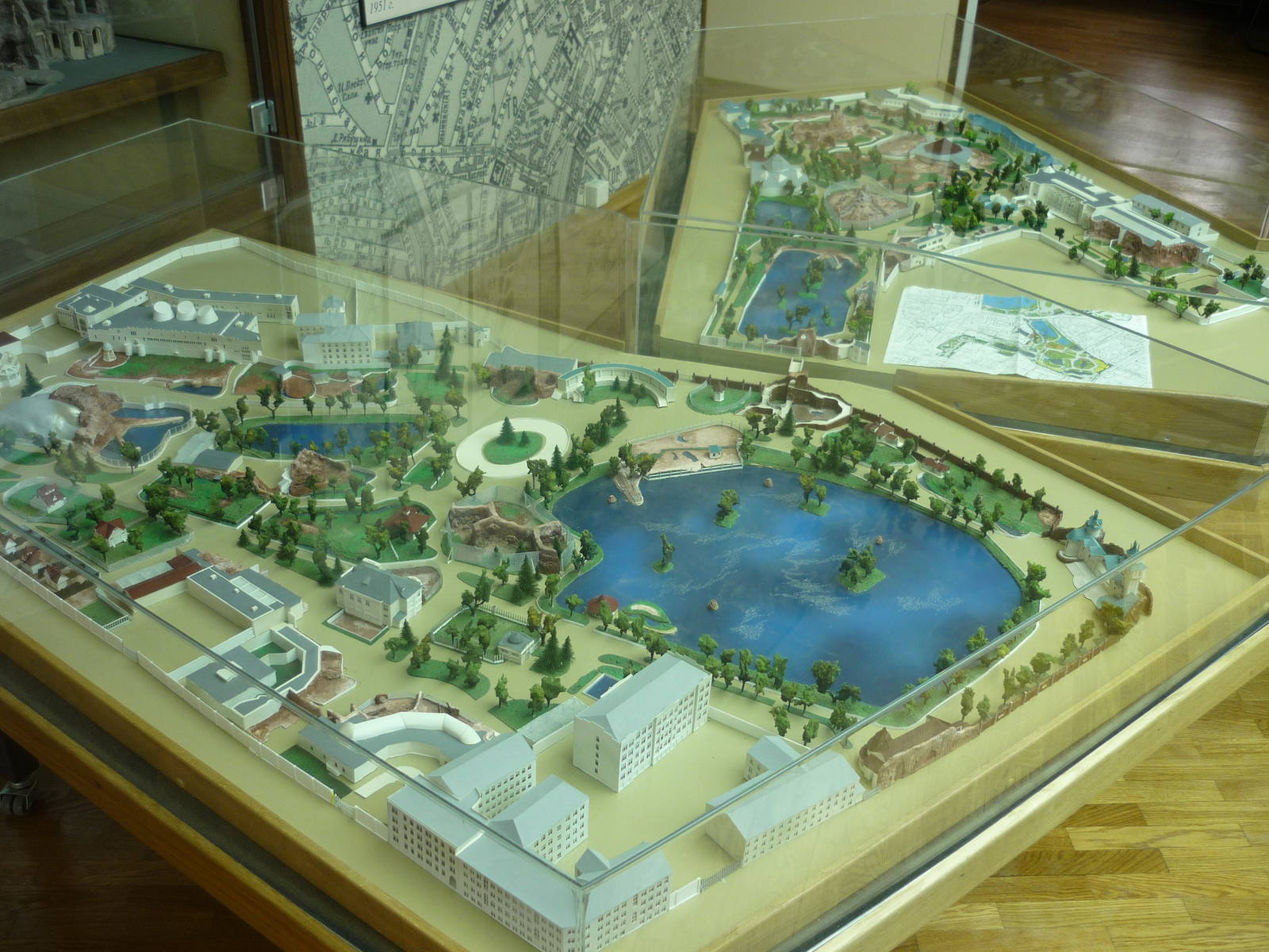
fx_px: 1210
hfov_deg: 55.4
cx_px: 634
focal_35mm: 33
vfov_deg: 42.9
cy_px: 476
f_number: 2.8
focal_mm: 5.5
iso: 100
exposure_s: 1/30
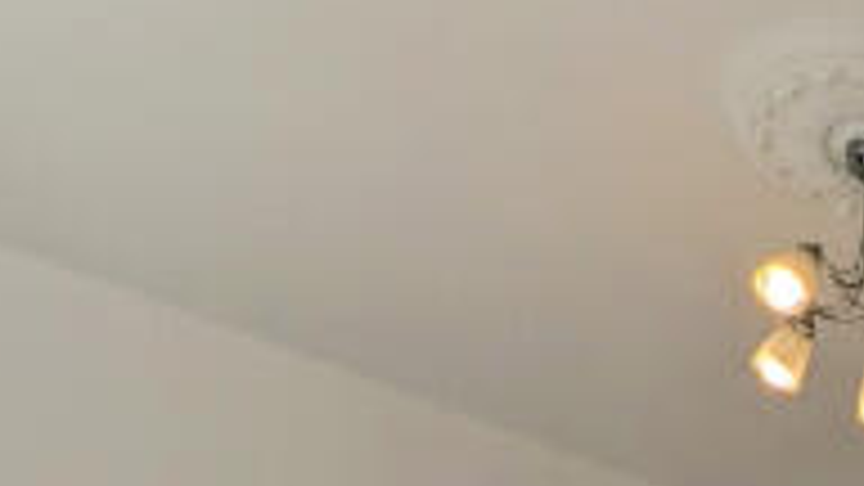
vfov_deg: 12.0
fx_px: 1604
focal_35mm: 70
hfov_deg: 23.4
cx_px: 1332
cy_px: 1321
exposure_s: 1/621
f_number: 1.95
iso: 38
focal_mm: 2.23
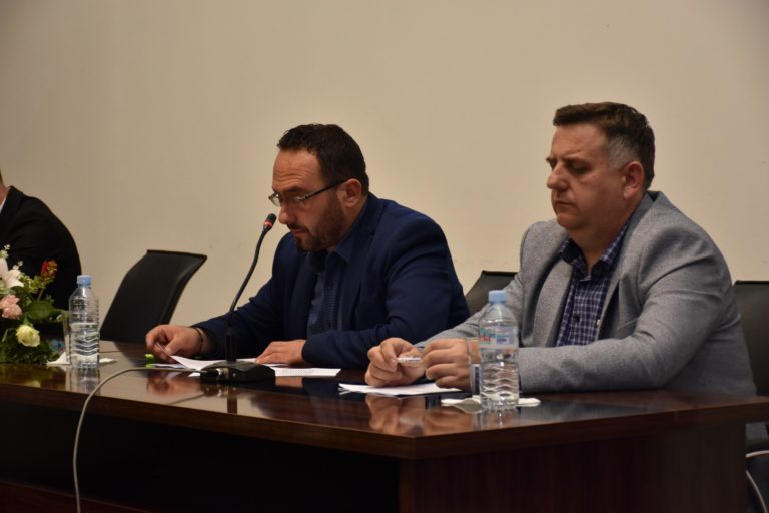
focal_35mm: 105
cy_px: 256
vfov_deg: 13.0
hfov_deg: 19.5
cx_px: 384
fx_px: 2243
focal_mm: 70
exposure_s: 1/160
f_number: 5
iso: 800
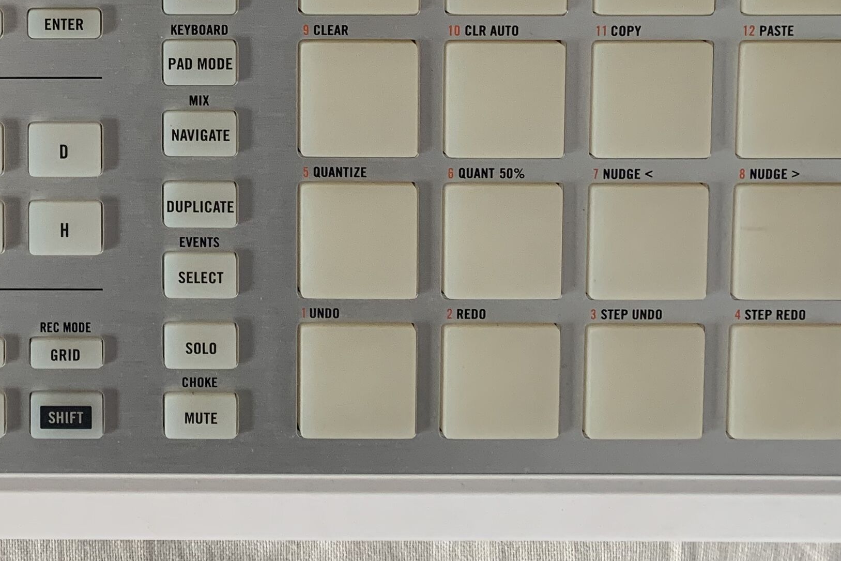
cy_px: -84
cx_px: 87
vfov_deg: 19.3
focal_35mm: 67
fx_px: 1565
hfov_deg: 28.9
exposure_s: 1/60
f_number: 1.8
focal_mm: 4.25
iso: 100
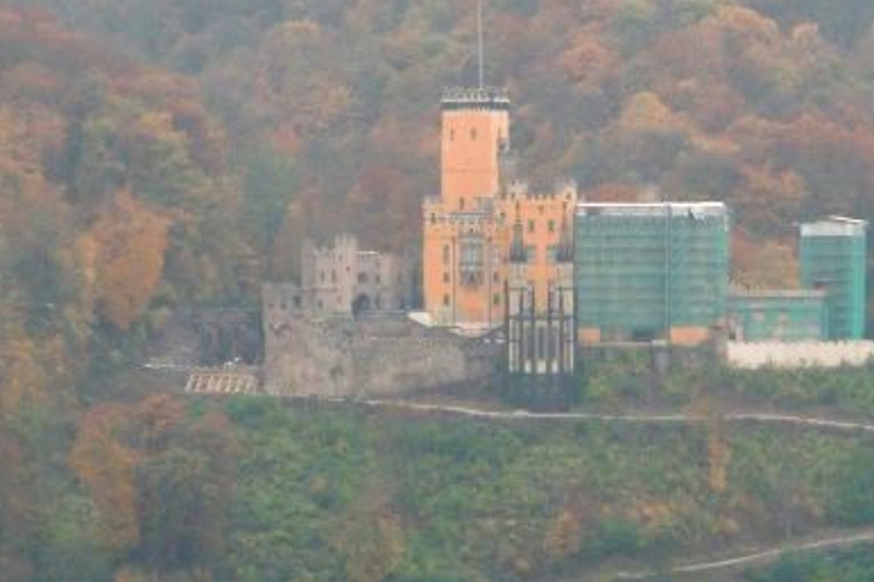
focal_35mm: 362
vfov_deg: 3.8
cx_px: 636
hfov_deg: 5.7
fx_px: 8784
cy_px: 349
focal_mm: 30.1
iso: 320
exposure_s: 1/160
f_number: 4.8
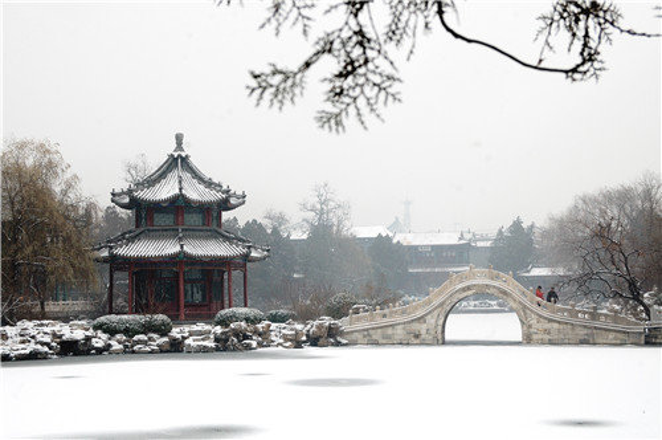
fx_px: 964
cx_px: 331
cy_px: 220
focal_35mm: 52
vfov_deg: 25.7
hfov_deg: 37.9
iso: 200
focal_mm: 35
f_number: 10
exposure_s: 1/125
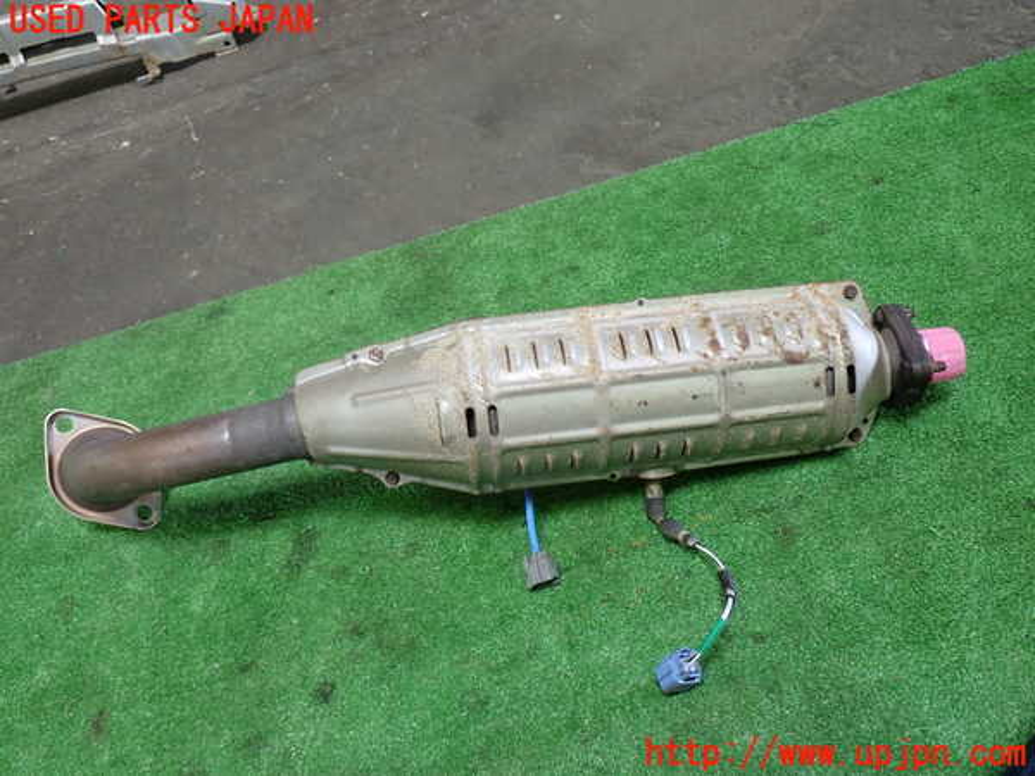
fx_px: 897
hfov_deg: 60.0
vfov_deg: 46.8
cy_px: 388
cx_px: 518
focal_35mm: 30
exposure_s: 1/40
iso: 200
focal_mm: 5.4
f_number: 2.3
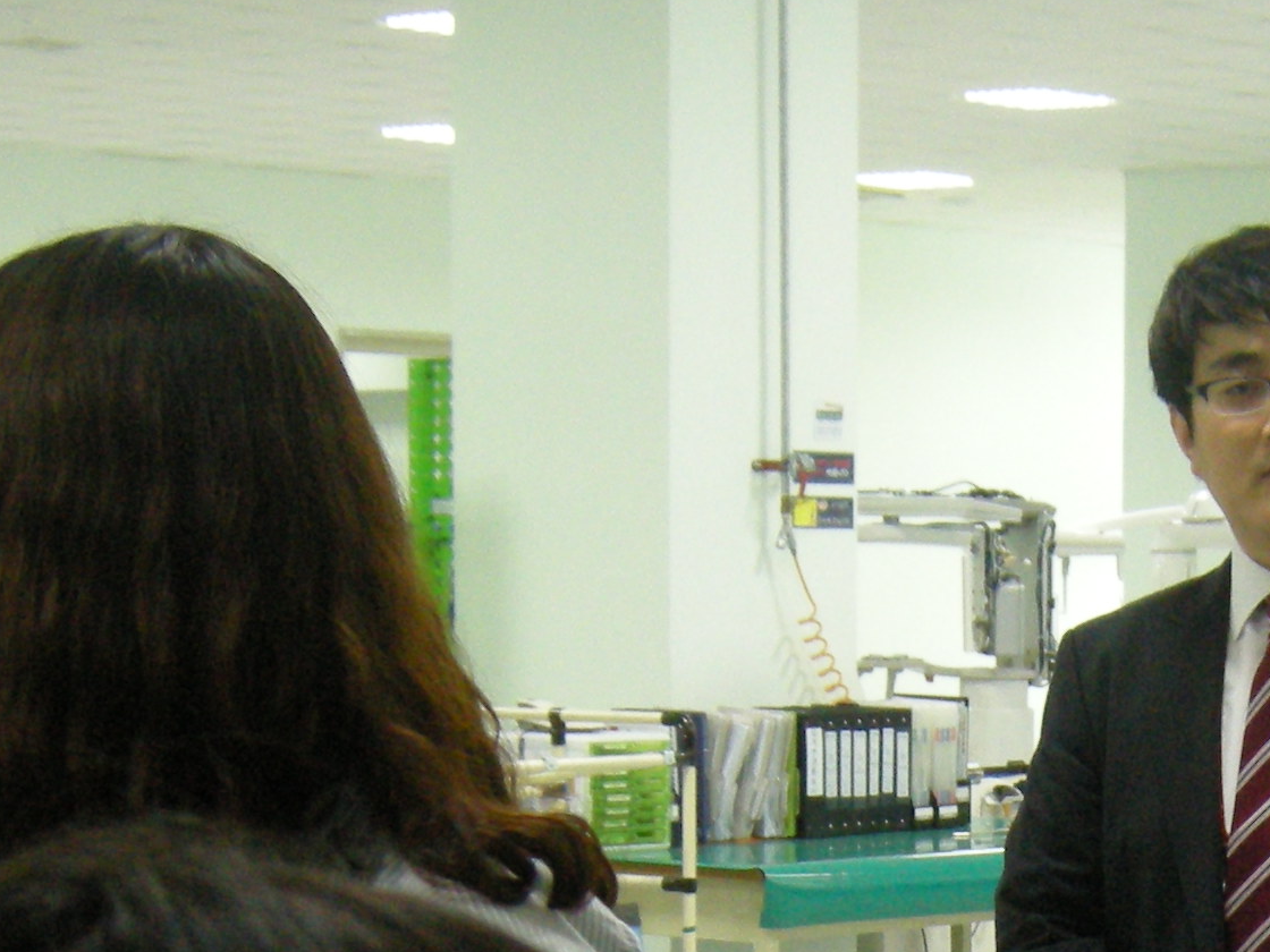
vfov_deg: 11.3
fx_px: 4586
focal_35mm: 125
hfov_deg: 15.4
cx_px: 1332
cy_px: 1504
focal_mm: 7.5
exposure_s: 1/51.1
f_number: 2.7
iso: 275
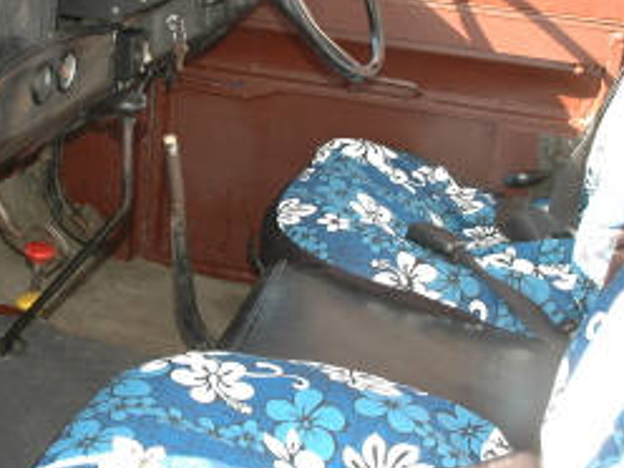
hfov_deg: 28.4
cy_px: 198
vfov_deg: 21.9
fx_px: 1208
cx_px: 126
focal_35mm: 67
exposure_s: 1/60
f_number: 8
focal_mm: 24
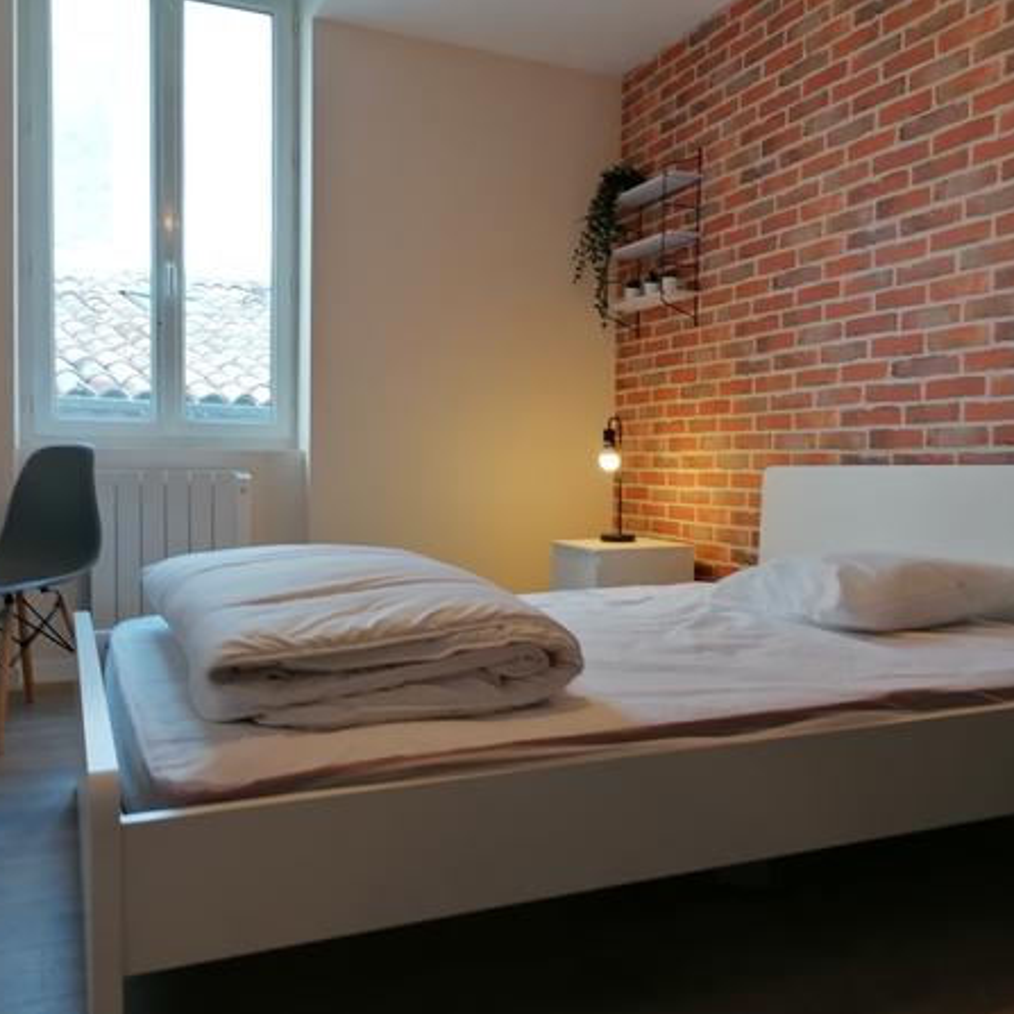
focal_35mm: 32
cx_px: 467
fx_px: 1061
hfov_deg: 51.1
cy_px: 506
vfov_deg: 51.1
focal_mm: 4.75
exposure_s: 1/50
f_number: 1.8
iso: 100
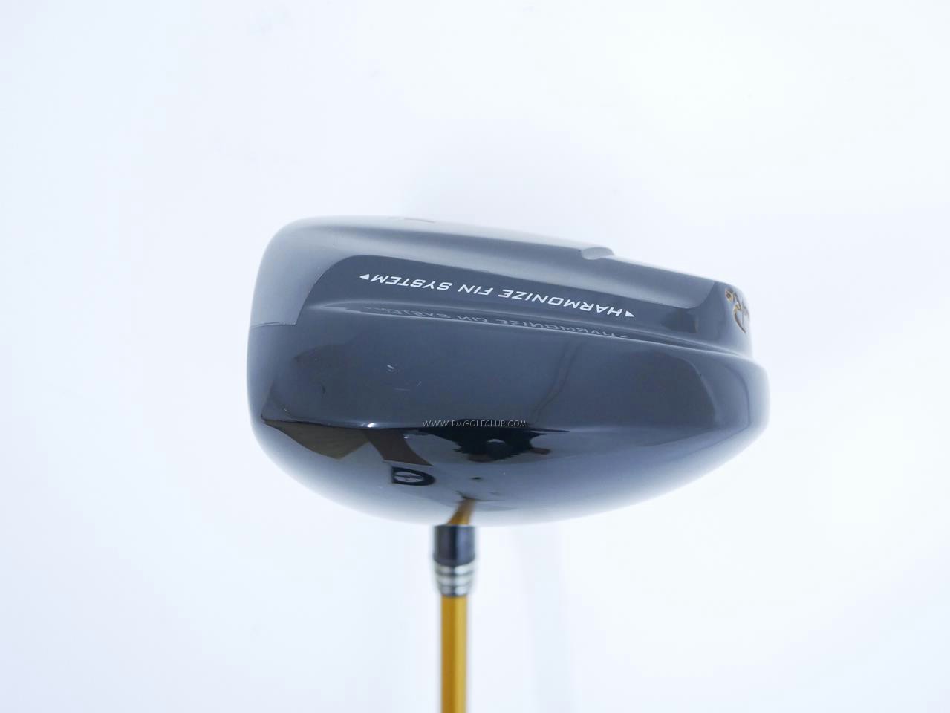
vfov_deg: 29.1
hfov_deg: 38.2
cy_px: 356
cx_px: 475
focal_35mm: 50
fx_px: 1373
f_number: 4.5
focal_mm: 25
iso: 1600
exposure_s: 1/50
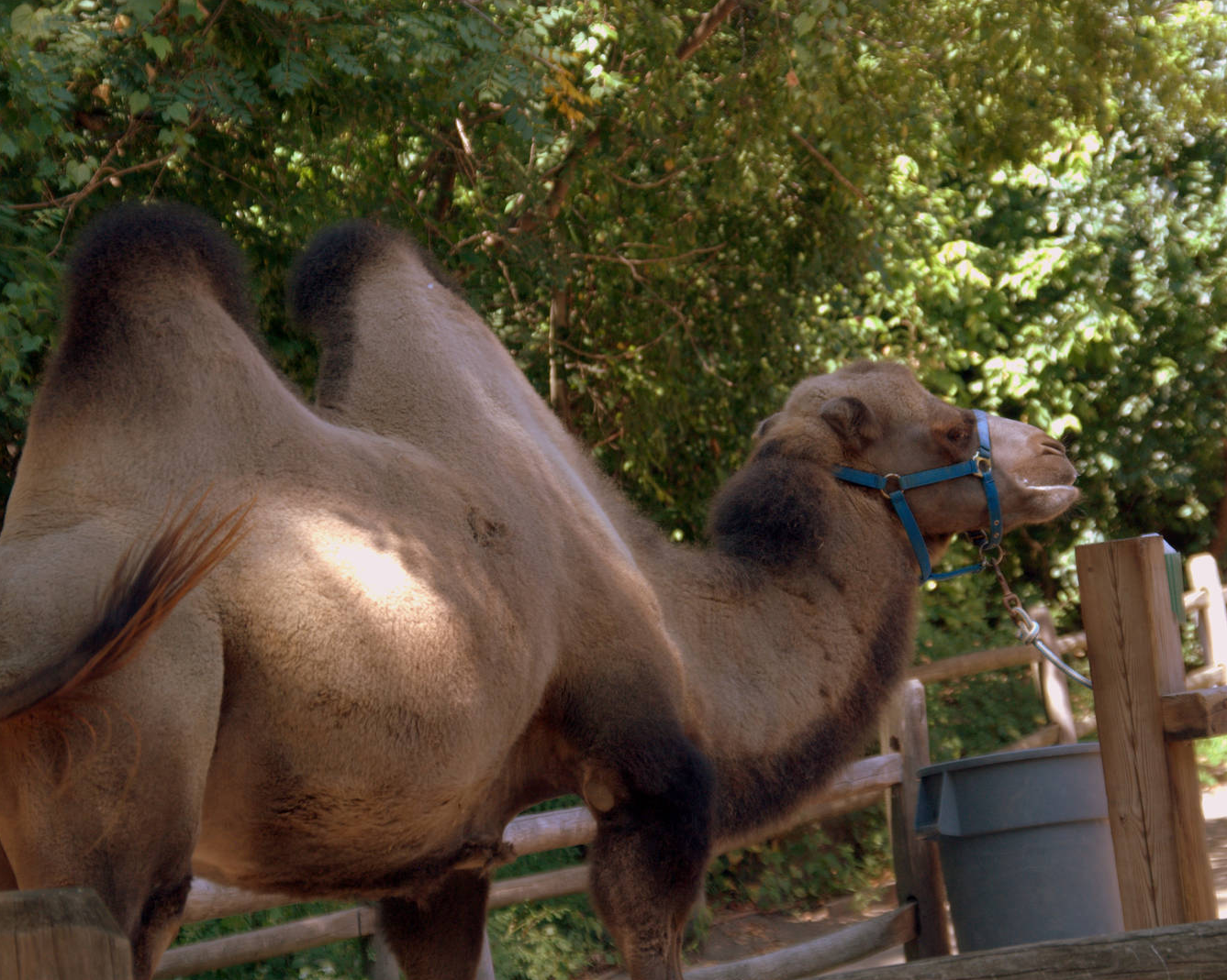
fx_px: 4901
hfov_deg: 14.3
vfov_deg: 11.4
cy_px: 490
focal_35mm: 135
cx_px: 641
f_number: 5.6
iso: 320
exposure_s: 1/125
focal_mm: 80
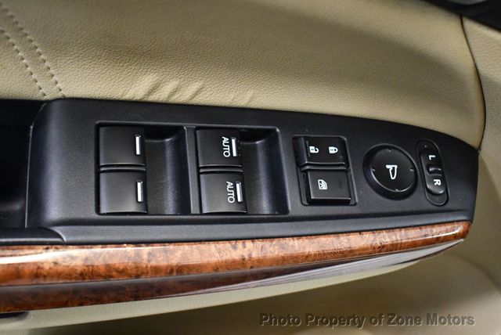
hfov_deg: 39.6
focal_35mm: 50
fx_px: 696
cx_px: 250
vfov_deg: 27.0
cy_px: 168
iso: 3600
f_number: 4
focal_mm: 25
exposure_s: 1/60
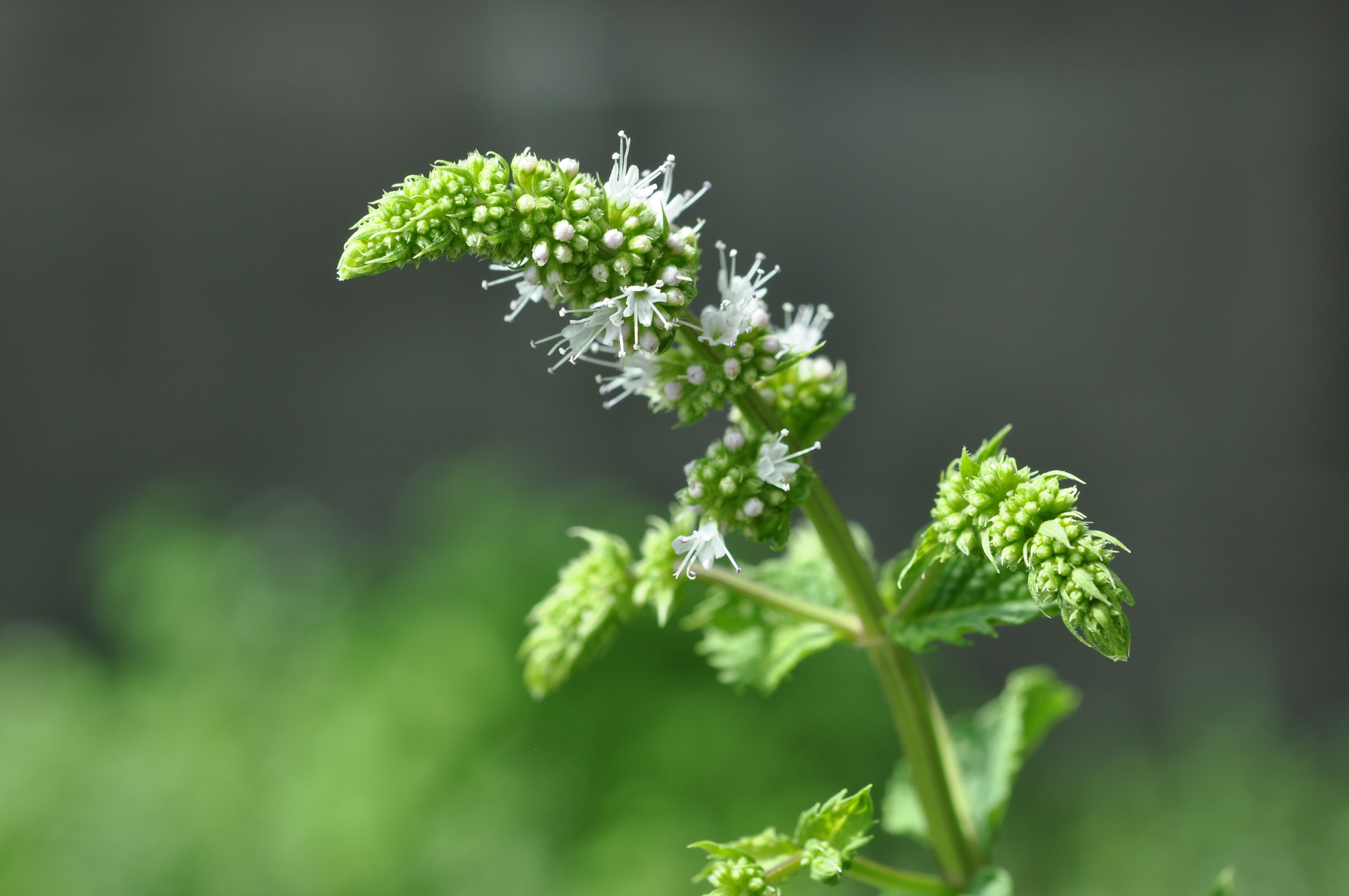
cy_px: 448
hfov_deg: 22.6
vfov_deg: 15.2
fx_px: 3368
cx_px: 674
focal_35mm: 90
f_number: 8
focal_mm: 60
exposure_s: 1/200
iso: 200
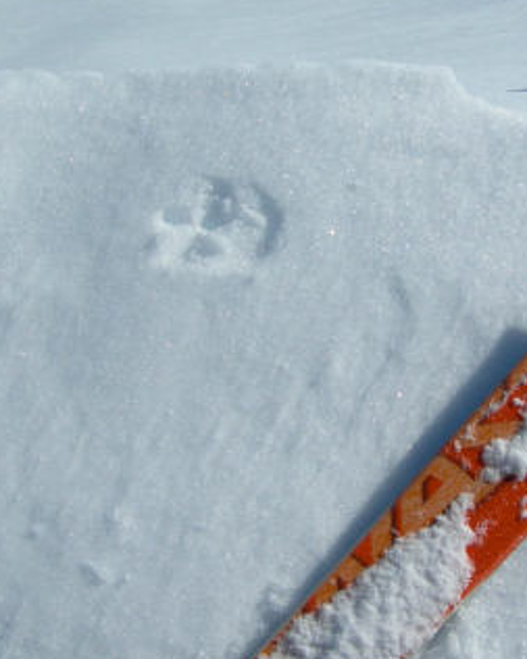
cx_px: 315
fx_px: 1481
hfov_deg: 20.2
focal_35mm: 76
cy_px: 321
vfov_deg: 25.1
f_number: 4.9
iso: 50
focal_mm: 8.5
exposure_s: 1/1479
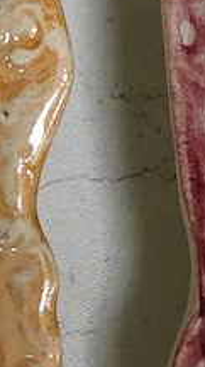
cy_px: 14
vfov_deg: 8.7
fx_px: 2385
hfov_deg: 4.6
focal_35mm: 246
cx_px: -540
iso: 2500
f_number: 10
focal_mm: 30
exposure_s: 1/160
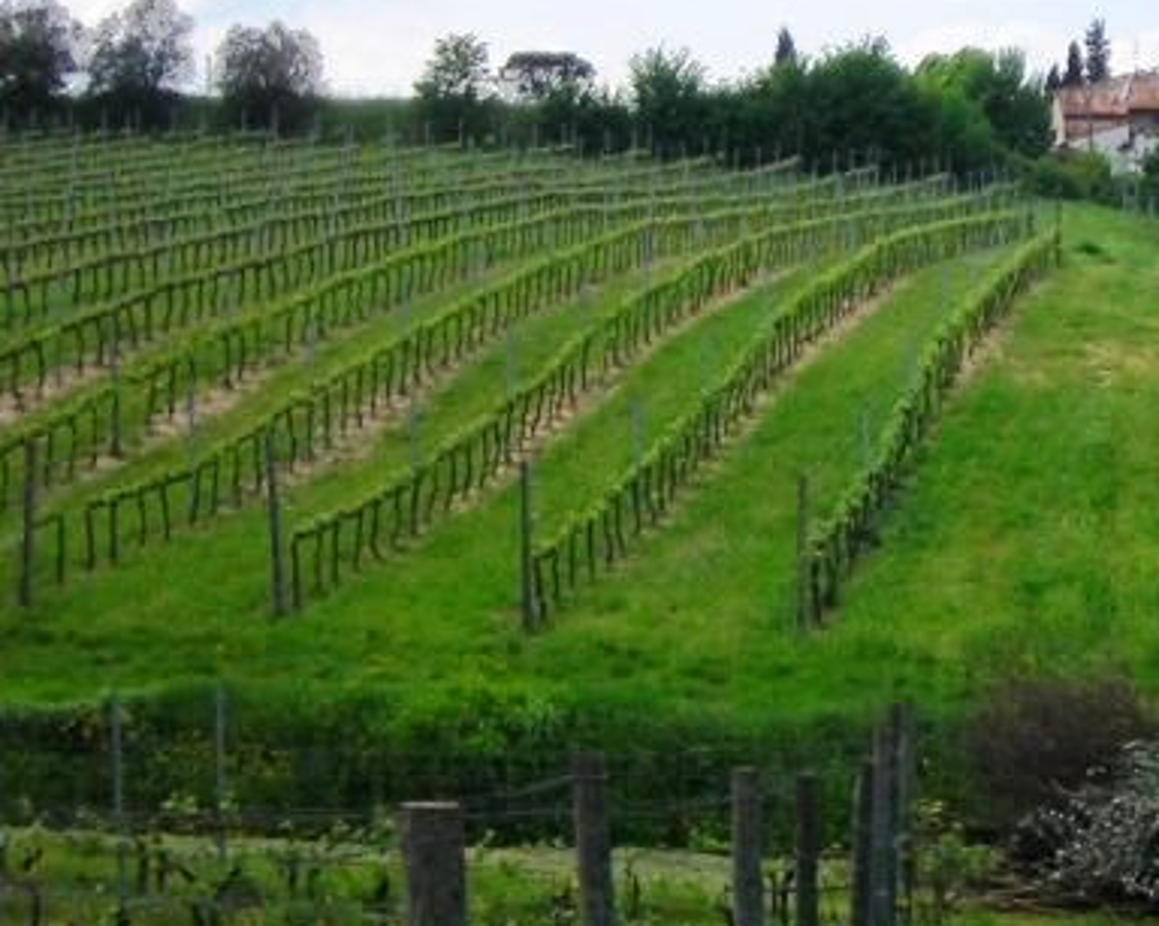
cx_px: 1038
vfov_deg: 15.5
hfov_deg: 19.0
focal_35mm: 99
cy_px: 365
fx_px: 3395
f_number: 6.4
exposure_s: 1/220
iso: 70
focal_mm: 6.3
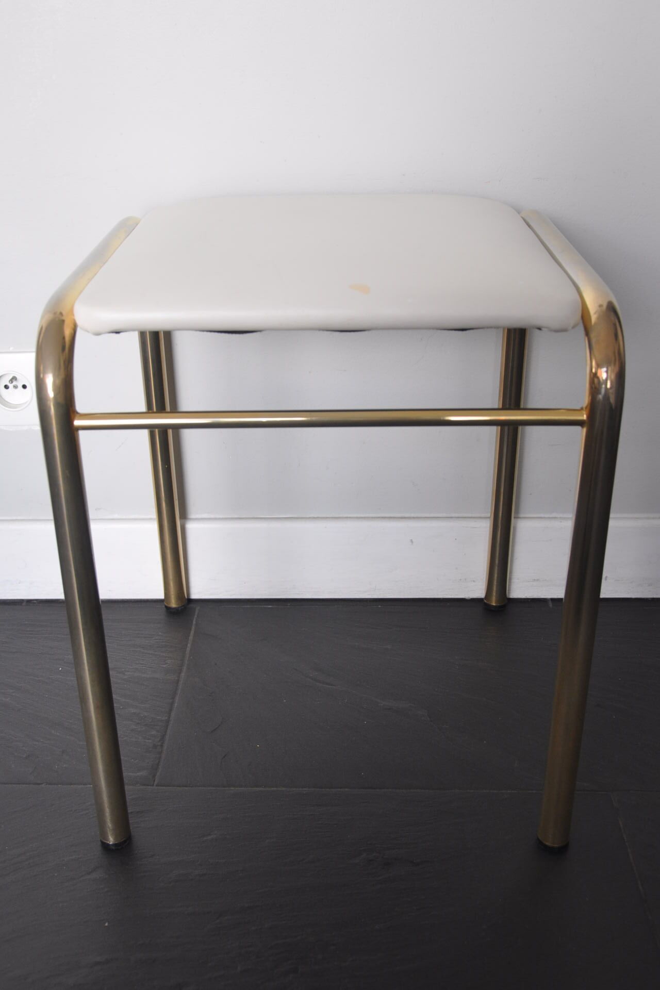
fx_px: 990
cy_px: 495
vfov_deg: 53.1
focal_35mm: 36
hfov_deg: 36.9
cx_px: 330
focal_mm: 24
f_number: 4.5
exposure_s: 1/80
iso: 400
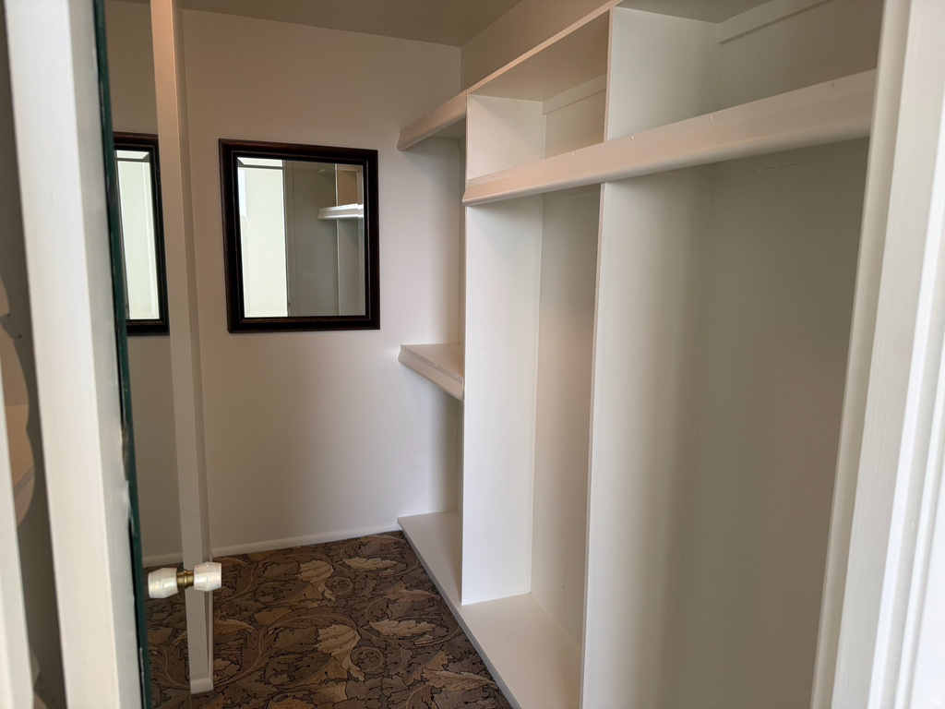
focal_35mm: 24
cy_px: 354
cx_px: 472
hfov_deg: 71.6
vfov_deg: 56.8
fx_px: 655
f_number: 1.78
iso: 160
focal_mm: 6.76
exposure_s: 1/120
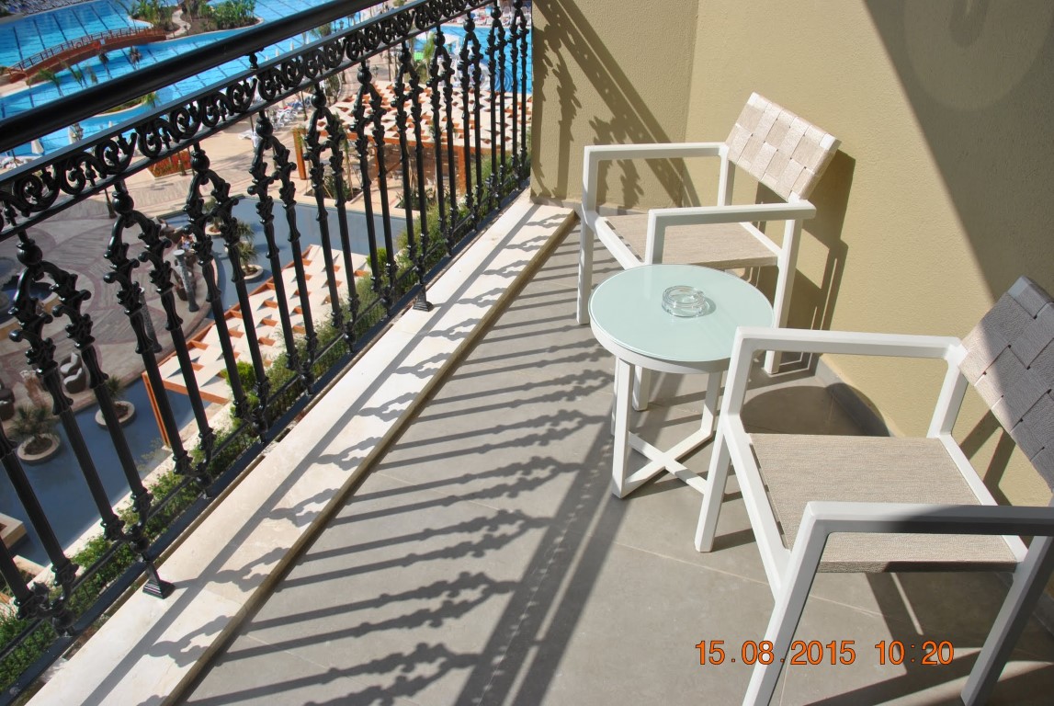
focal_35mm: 27
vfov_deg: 48.1
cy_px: 353
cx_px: 527
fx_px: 791
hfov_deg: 67.3
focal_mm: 18
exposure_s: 1/320
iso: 100
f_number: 9
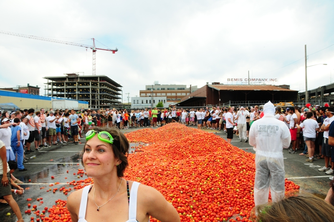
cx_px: 167
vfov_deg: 47.8
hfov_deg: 67.5
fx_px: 250
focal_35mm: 27
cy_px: 111
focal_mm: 18
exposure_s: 1/80
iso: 320
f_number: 10
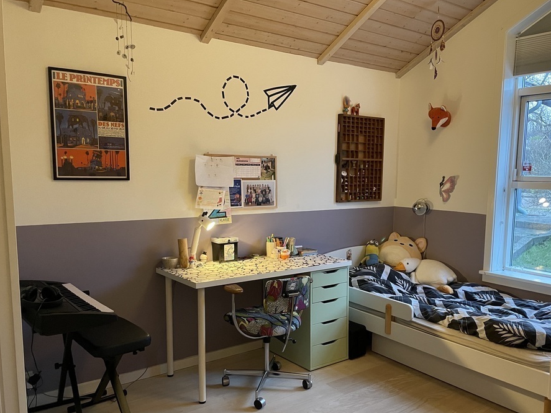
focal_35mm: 30
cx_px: 299
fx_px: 478
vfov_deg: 46.7
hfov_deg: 59.9
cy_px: 233
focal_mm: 4.2
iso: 500
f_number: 1.6
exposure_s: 1/60
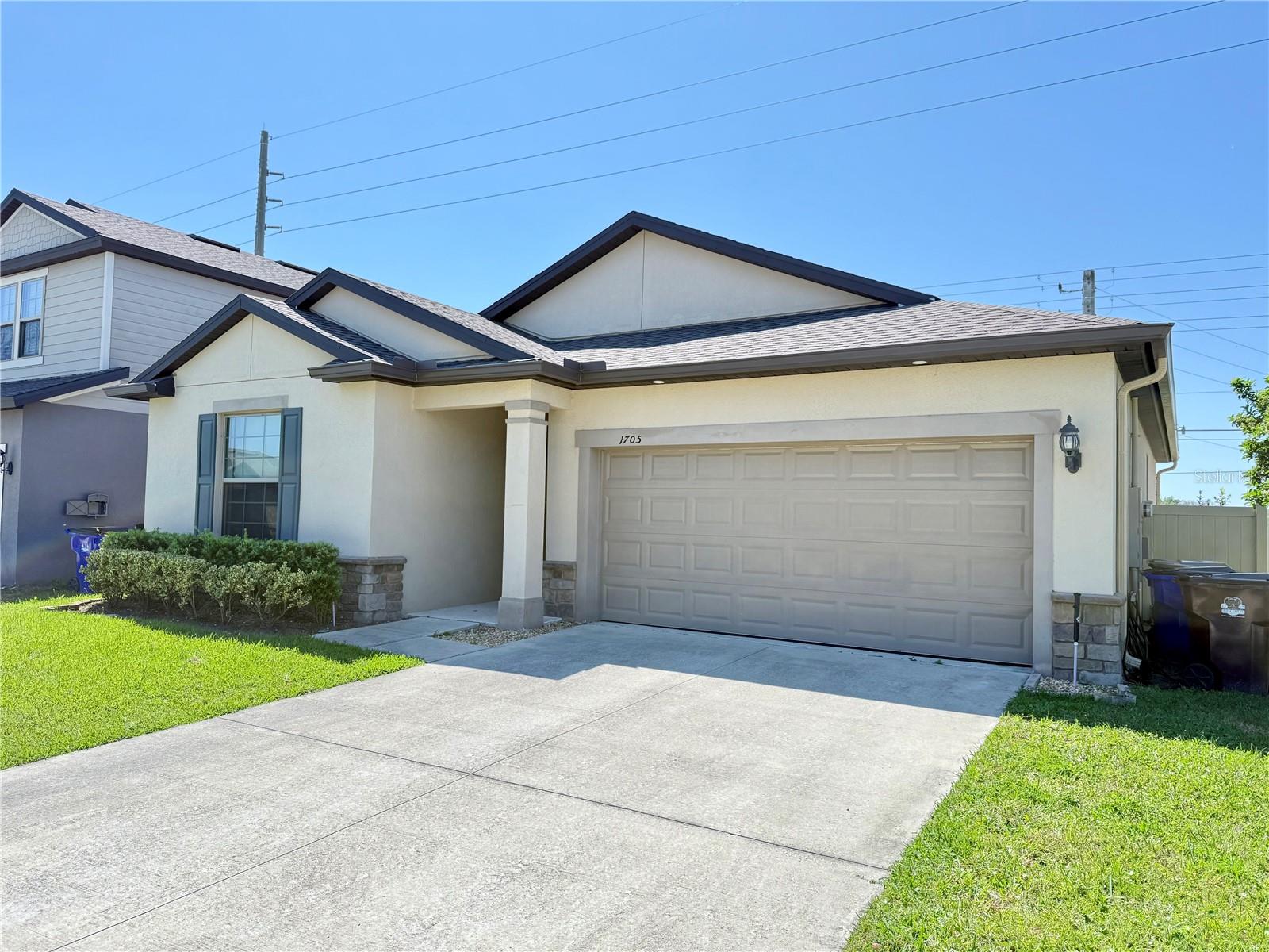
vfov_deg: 56.8
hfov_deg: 71.6
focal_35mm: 24
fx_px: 880
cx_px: 634
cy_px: 476
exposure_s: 1/1618
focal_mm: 6.76
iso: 80
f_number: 1.78
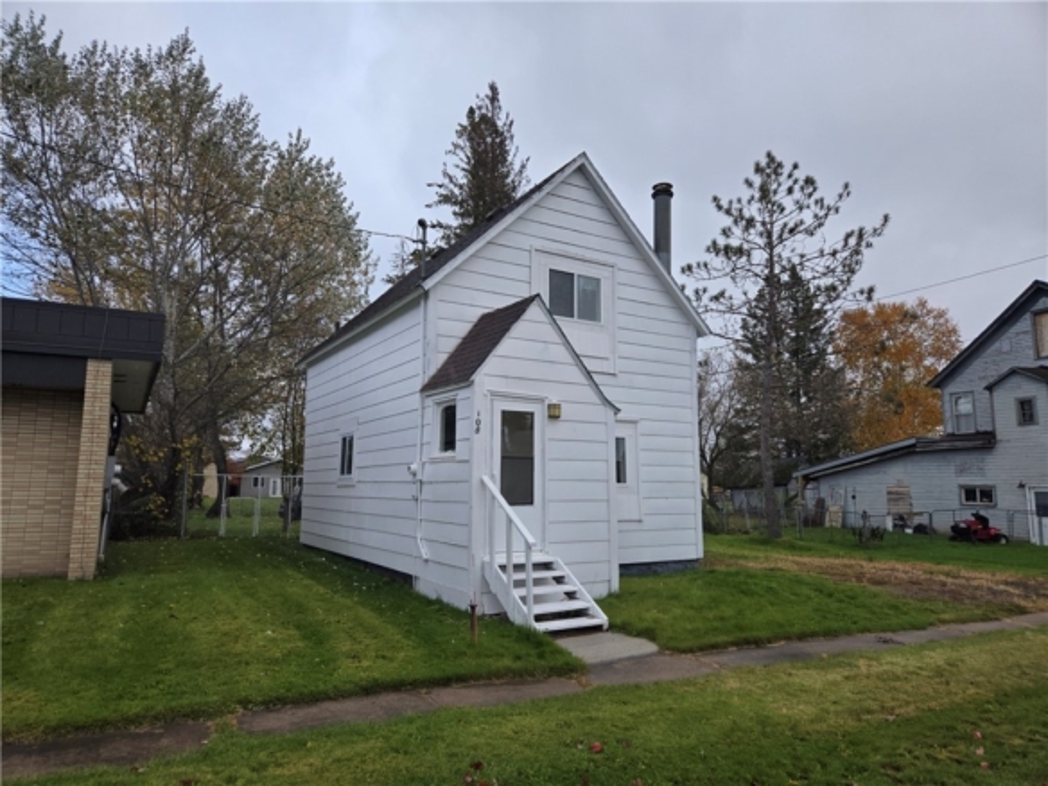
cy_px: 393
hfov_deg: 73.9
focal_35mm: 23
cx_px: 524
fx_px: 696
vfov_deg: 58.9
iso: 25
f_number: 1.8
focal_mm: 5.4
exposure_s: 1/609
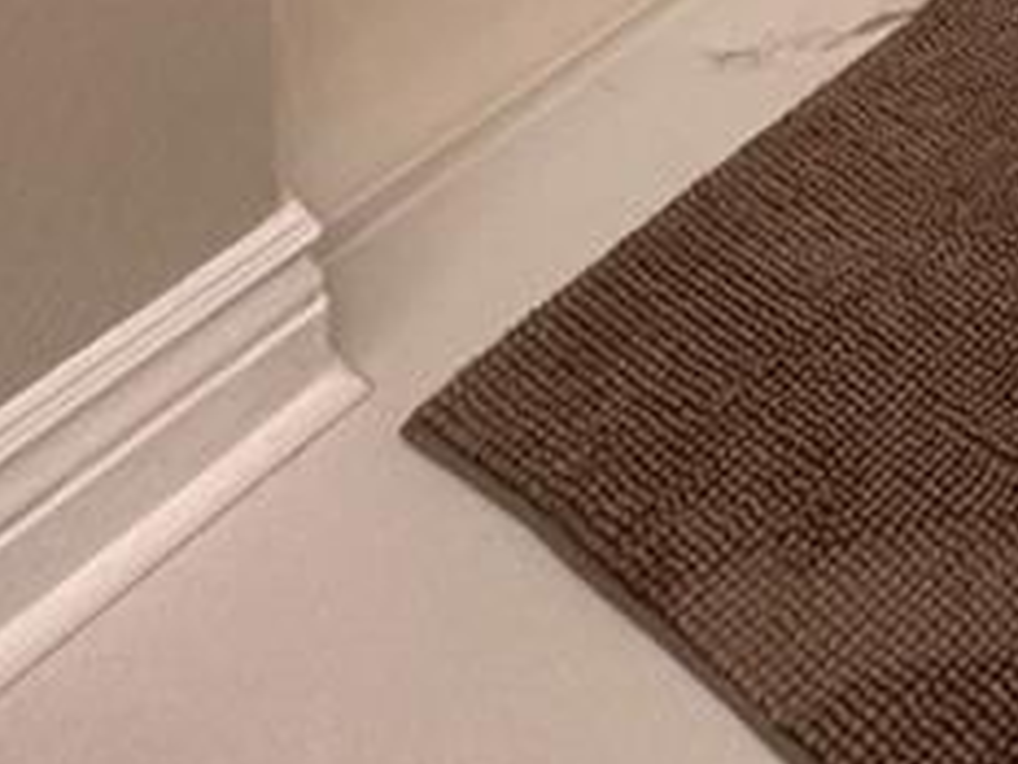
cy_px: -1201
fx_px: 2118
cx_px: 1258
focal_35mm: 72
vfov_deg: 13.3
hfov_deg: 24.2
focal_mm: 2.22
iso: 250
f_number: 2.2
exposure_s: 1/120
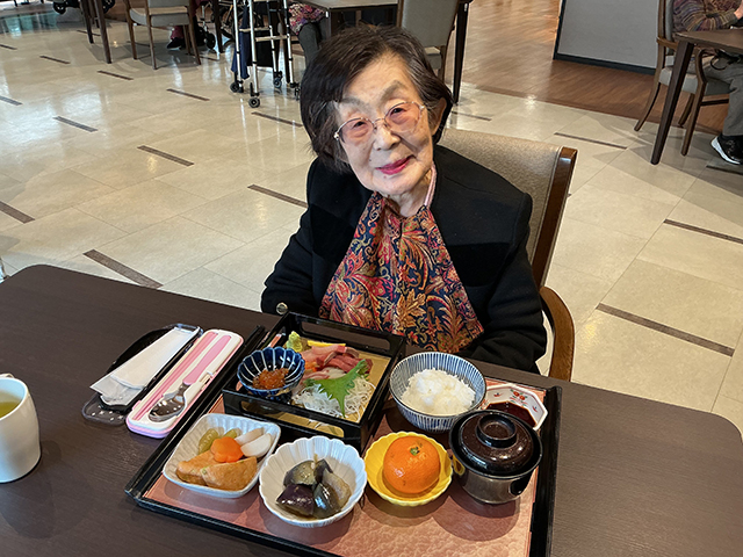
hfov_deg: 61.7
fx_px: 622
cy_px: 278
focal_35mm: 29
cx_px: 372
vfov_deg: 48.2
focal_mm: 3
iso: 50
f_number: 1.8
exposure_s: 1/60
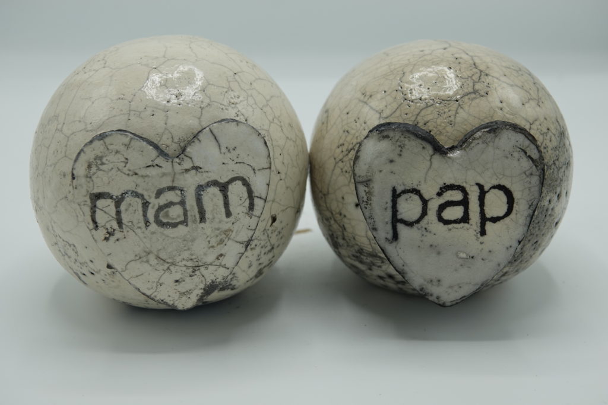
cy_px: 202
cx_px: 304
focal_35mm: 50
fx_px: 845
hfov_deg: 39.6
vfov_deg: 27.0
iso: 100
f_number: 3.5
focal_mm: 18.21
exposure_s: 1/250
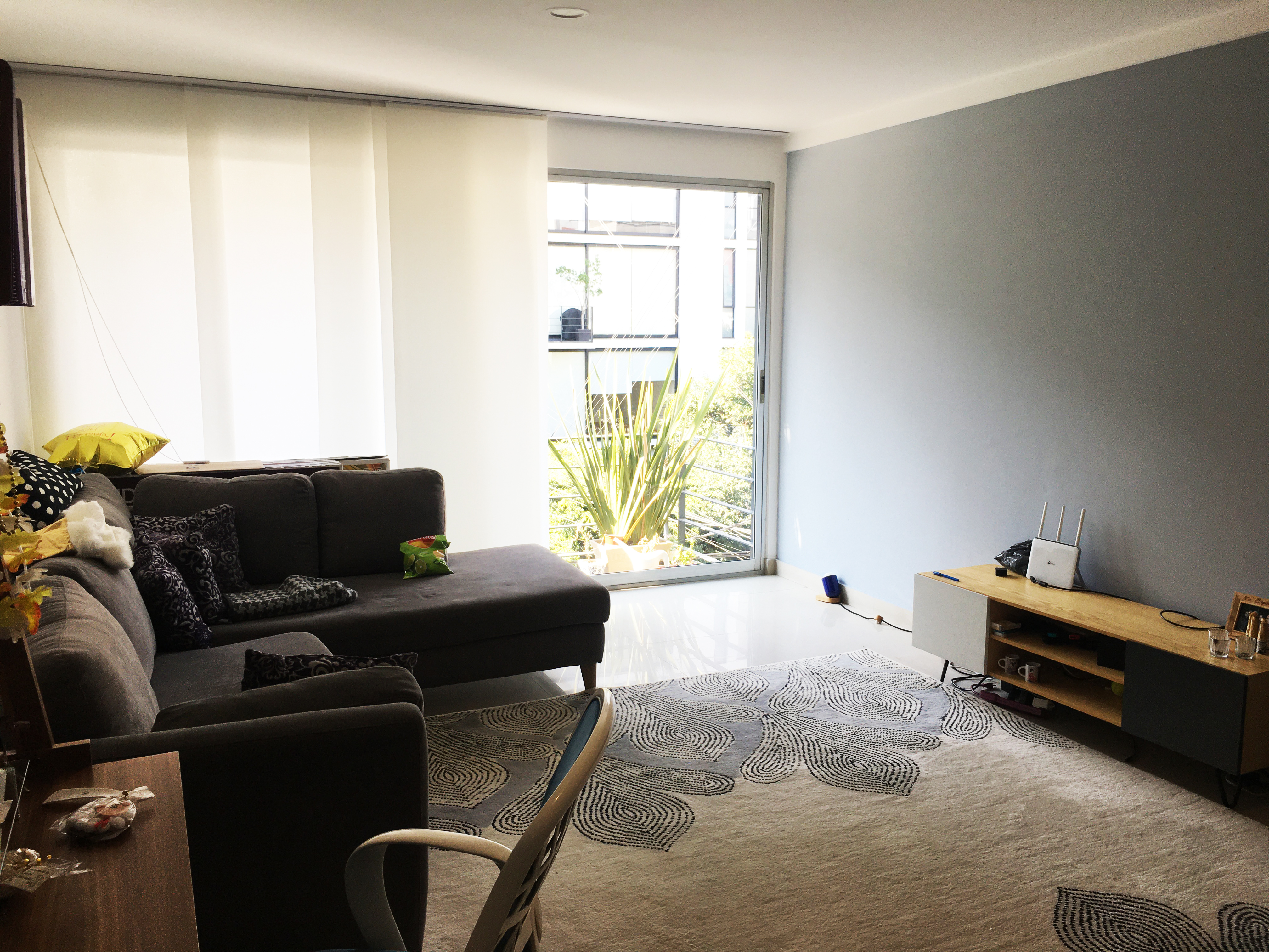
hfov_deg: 61.7
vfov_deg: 48.2
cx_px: 634
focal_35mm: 29
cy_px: 476
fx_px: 1063
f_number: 2.2
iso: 32
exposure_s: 1/120
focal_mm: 4.15
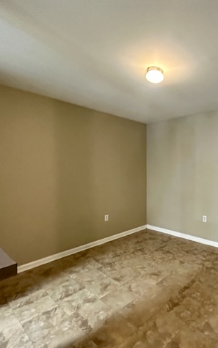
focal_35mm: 20
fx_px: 190
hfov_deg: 55.4
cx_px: 175
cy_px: 175
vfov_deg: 85.1
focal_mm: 2.22
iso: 800
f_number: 2.2
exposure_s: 1/60
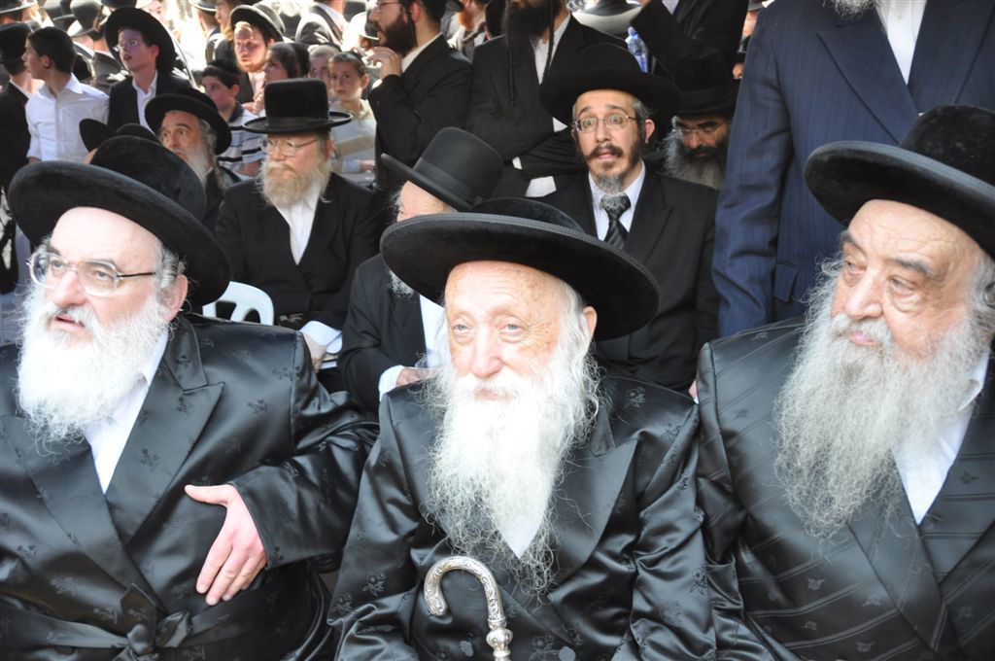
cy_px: 330
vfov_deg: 47.8
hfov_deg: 67.4
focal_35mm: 27
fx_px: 745
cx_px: 498
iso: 400
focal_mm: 18
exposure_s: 1/80
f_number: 4.5
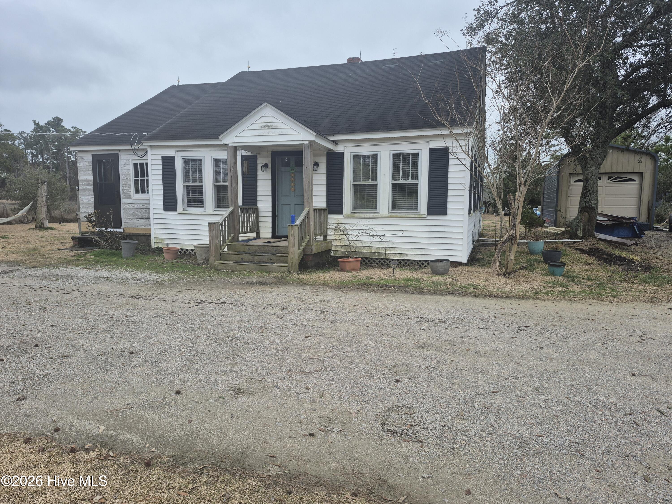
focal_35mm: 23
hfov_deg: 73.9
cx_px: 336
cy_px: 252
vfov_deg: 58.9
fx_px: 446
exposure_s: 1/204
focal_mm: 5.4
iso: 25
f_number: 1.8
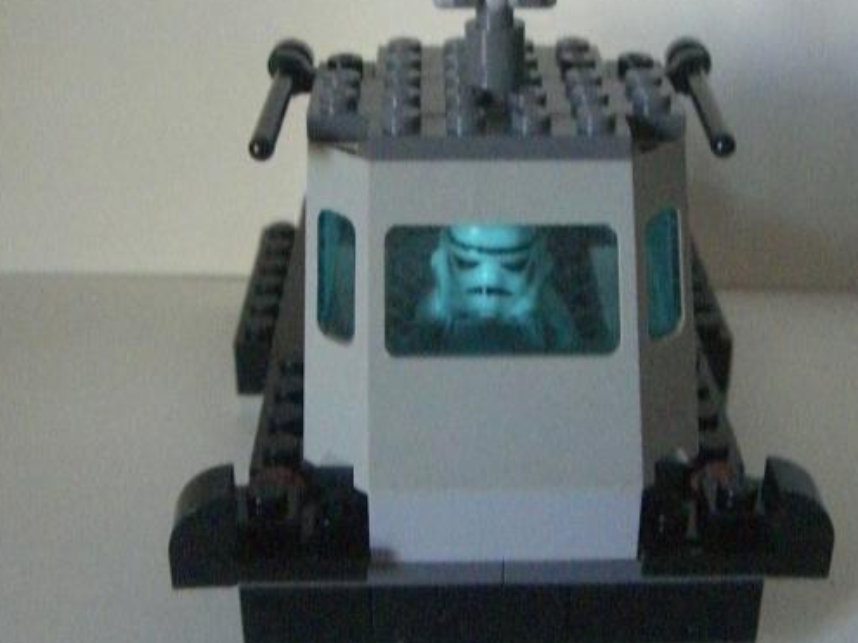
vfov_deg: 24.8
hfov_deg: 32.7
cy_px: 293
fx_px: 1462
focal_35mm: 59
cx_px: 487
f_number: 2.7
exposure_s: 1/60
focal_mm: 6.2
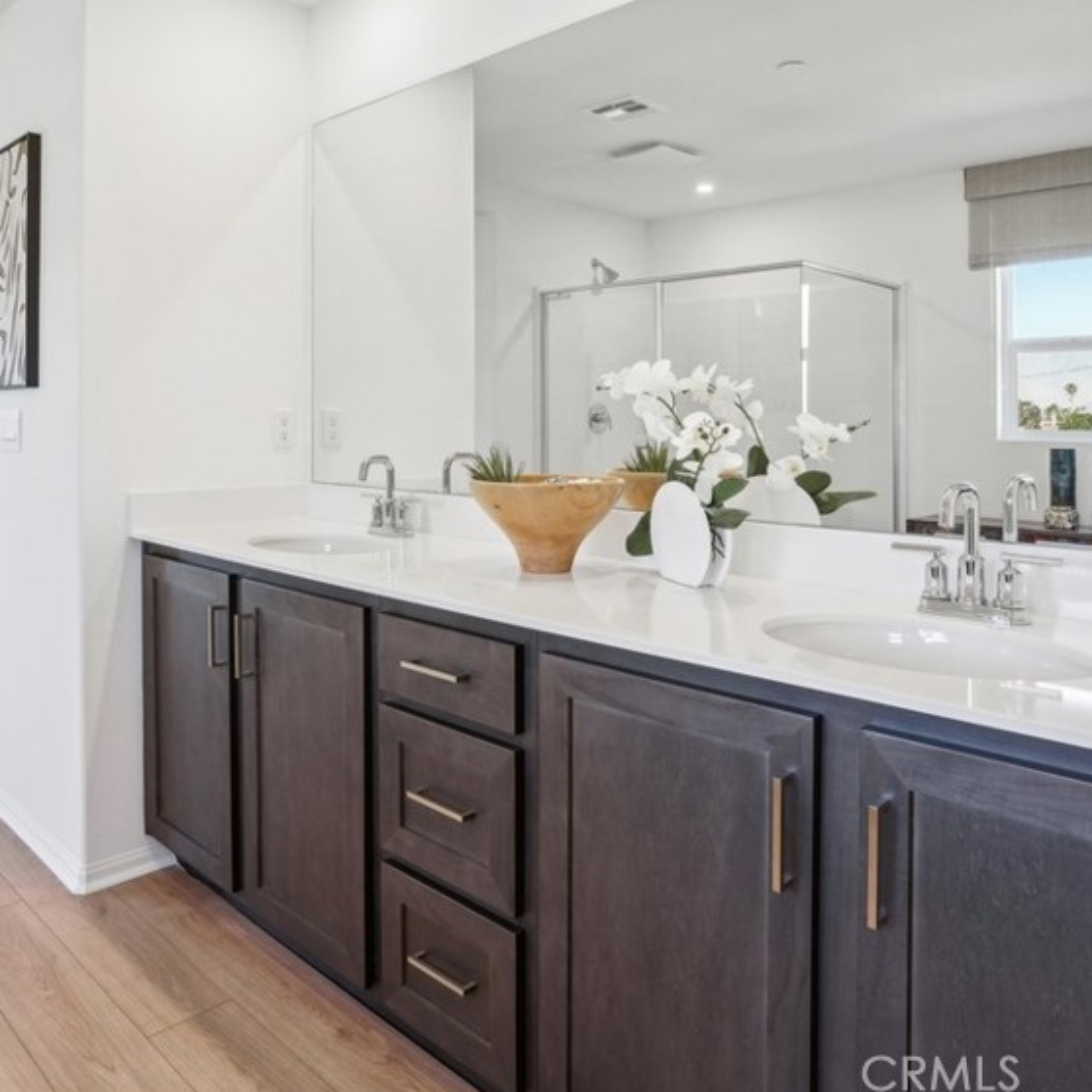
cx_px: 418
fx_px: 892
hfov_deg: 62.2
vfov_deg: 62.3
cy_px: 433
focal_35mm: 25
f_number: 7.1
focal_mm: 16
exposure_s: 1/30
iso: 320
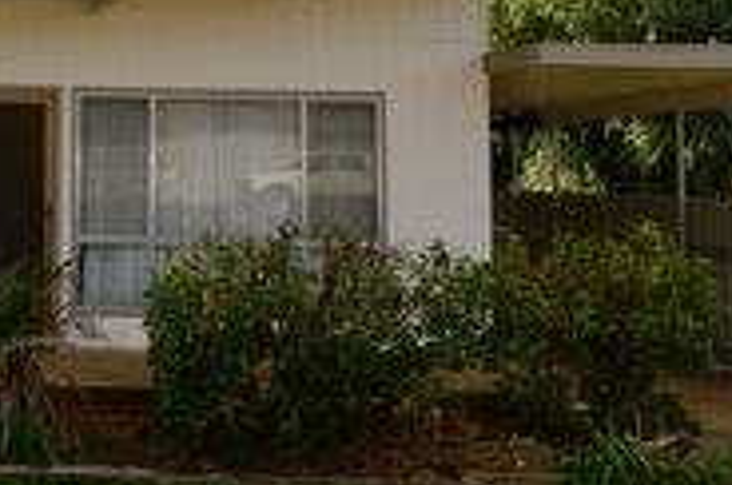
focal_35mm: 69
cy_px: 38
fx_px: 1401
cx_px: -131
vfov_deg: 19.3
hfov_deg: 26.3
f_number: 10
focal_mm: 18
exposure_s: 1/200
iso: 100
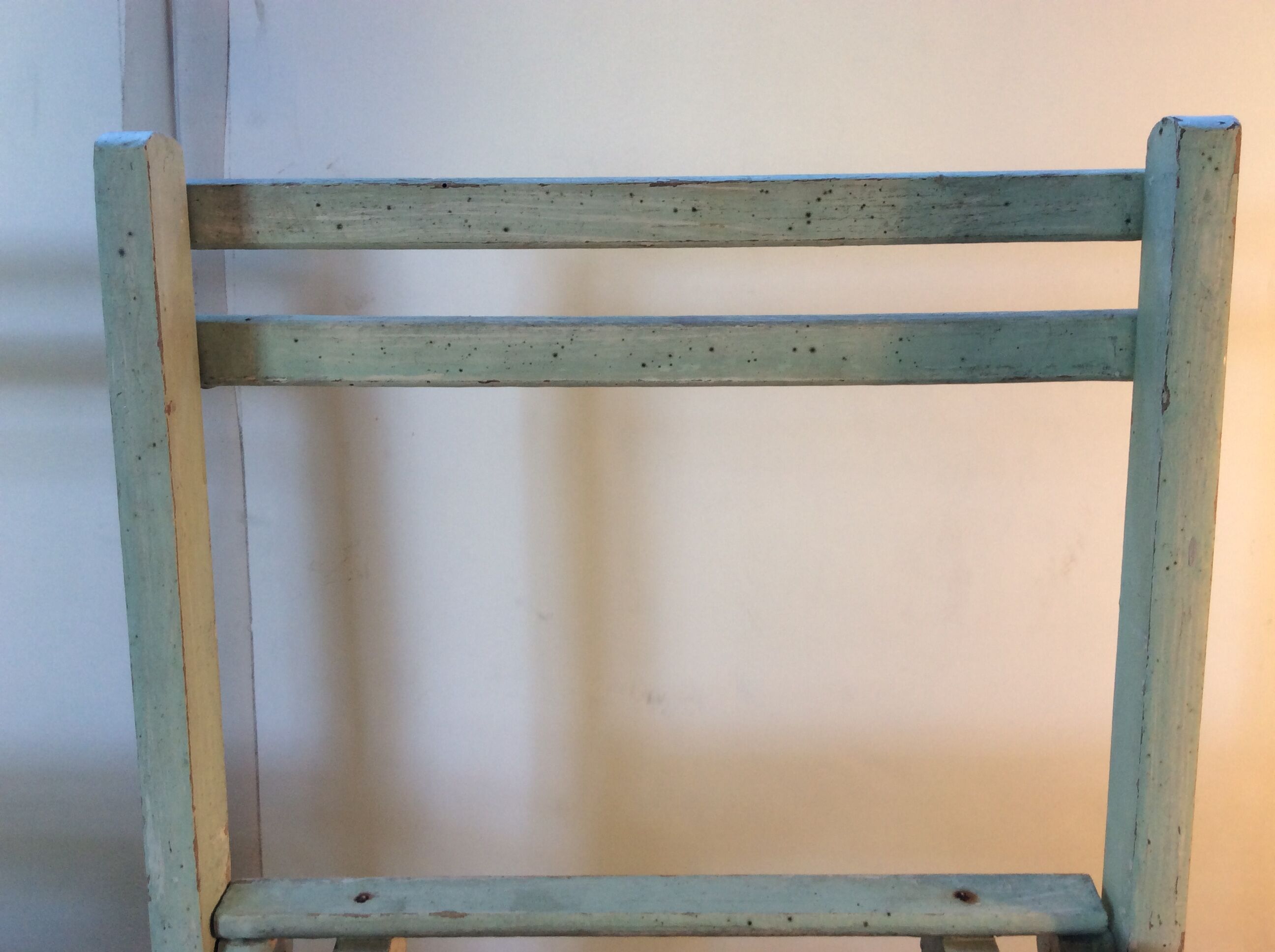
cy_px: 476
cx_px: 638
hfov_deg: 56.9
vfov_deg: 44.1
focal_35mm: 32
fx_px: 1177
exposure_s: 1/33
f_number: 2.4
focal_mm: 3.3
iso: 32
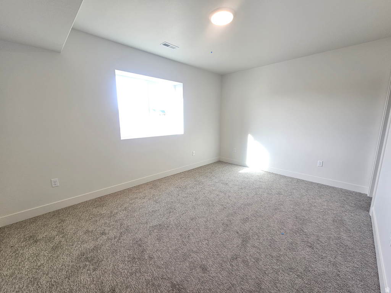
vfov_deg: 89.9
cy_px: 146
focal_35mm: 13
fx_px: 147
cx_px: 196
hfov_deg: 106.2
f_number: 2.2
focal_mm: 2.2
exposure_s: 1/60
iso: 64
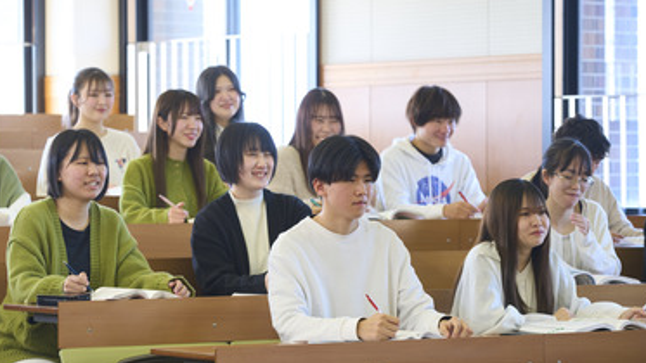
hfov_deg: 13.9
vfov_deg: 7.8
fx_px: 2656
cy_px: 197
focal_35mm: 155
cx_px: 275
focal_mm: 125
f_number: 5.6
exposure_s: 1/80
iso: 800
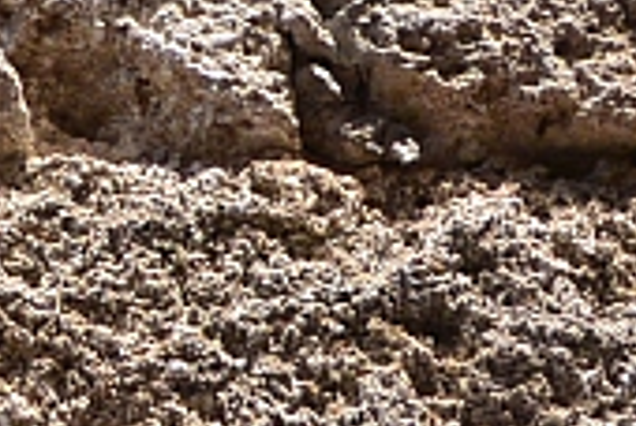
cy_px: -312
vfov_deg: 3.5
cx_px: -1126
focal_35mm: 391
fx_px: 6920
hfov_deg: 5.0
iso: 160
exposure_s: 1/640
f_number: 5.3
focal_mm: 24.4
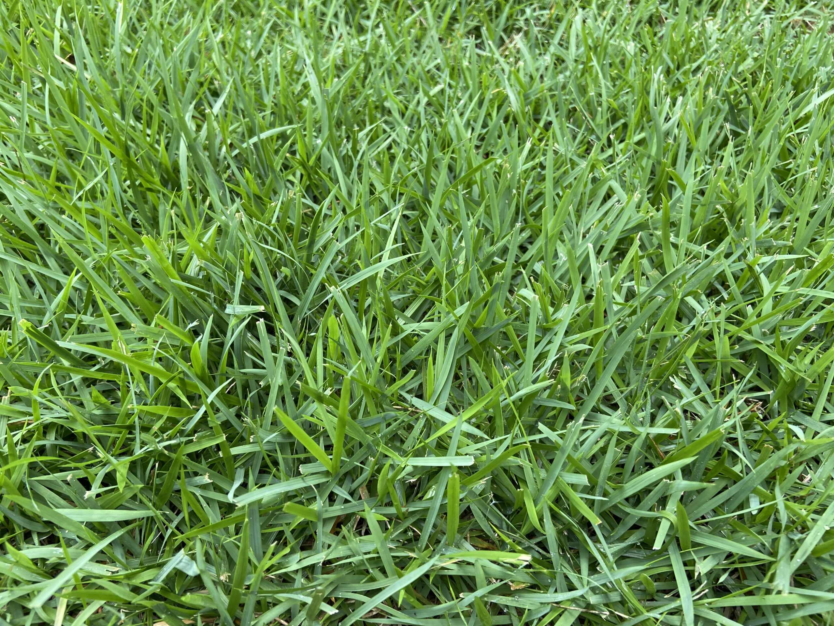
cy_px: 313
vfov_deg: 53.1
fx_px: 626
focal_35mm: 26
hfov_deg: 67.3
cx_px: 417
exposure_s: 1/122
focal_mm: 4.25
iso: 64
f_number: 1.8
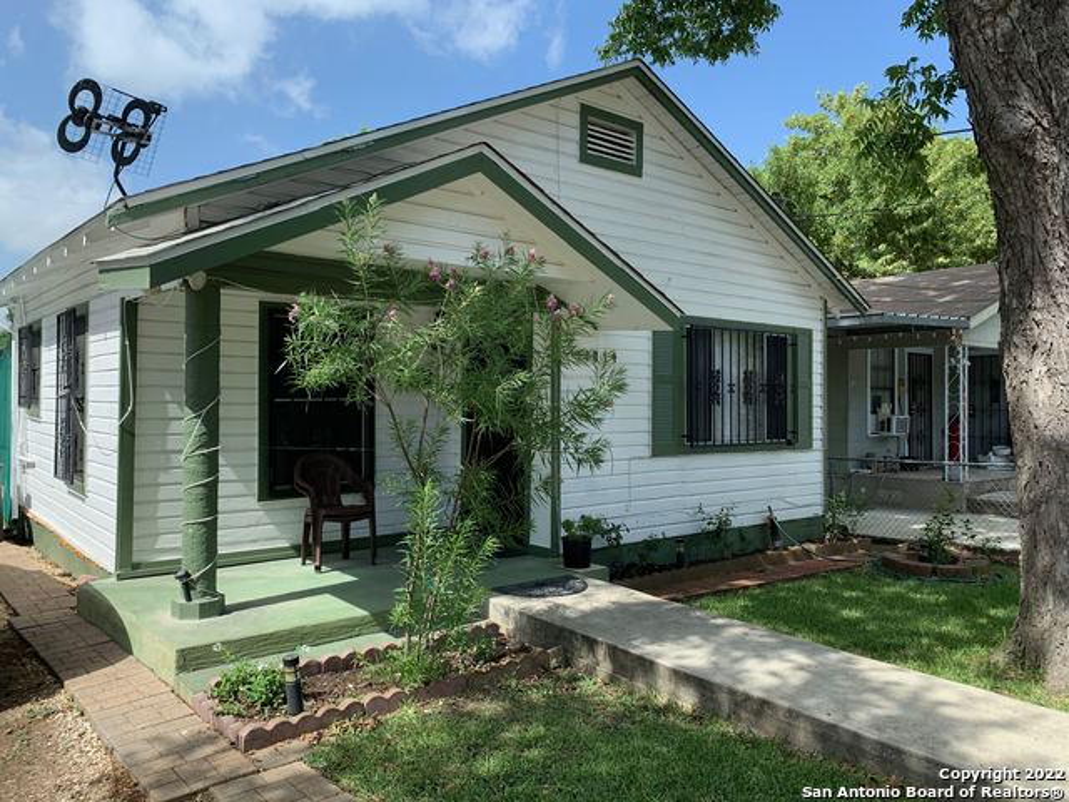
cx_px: 534
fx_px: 803
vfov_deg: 53.1
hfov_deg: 67.3
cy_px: 401
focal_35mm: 26
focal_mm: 4.25
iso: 25
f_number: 1.8
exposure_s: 1/1065
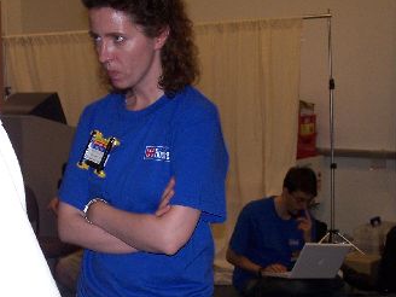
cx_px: 170
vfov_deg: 19.5
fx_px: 858
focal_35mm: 75
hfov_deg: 26.0
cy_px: 214
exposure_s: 1/60
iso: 140
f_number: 2.8
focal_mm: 6.3
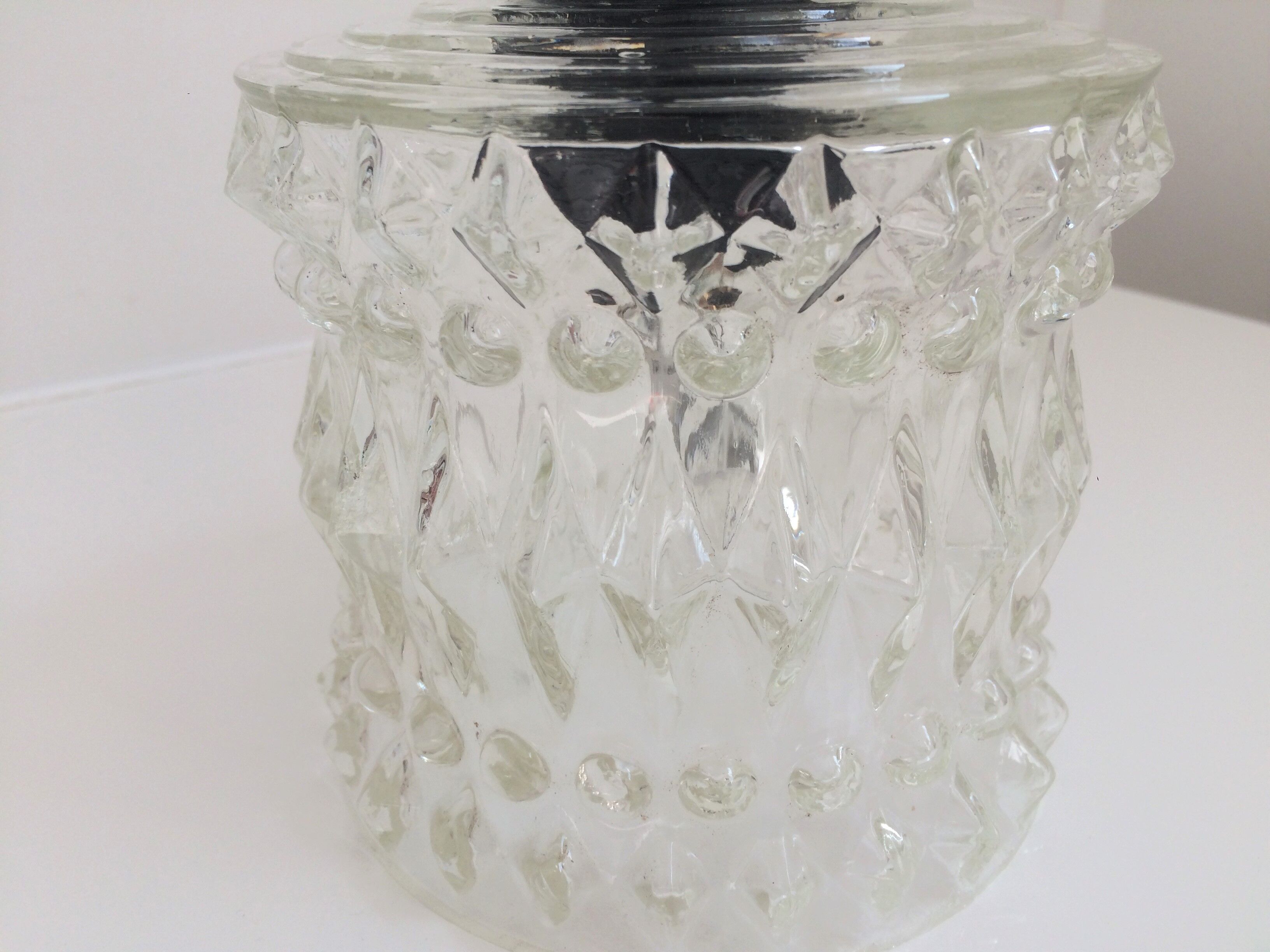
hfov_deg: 61.7
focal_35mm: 29
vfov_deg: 48.2
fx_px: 1064
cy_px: 476
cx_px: 635
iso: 40
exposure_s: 1/100
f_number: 2.2
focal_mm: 4.15
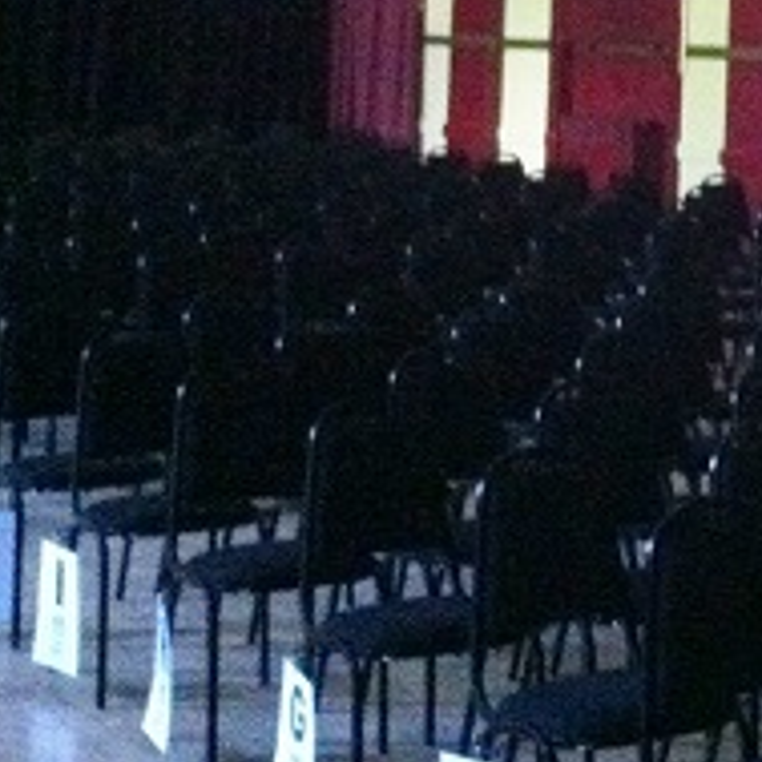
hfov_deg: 15.0
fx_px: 2615
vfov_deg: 16.0
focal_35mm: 105
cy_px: -133
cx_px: 1246
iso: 1000
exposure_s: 1/15
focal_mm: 3.85
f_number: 2.8
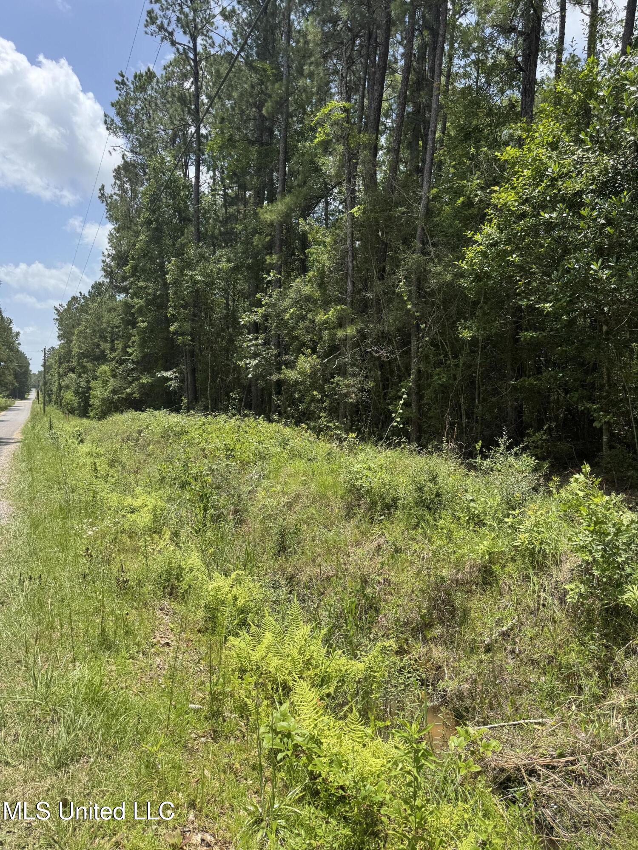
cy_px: 425
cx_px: 319
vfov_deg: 71.6
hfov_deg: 56.8
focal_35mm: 24
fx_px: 590
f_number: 1.78
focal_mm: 6.76
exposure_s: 1/2252
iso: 80
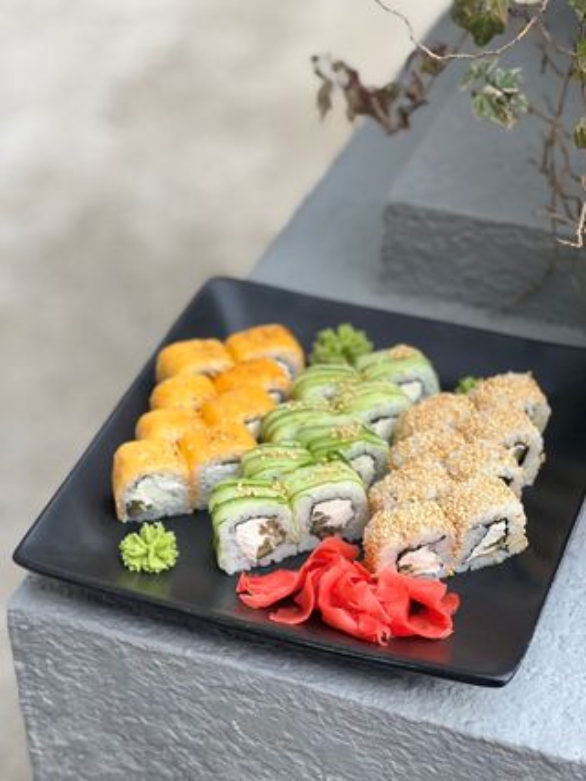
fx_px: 1736
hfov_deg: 19.2
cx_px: 293
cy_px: 390
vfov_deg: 25.3
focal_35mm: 77
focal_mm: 9
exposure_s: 1/121
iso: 50
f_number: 2.8
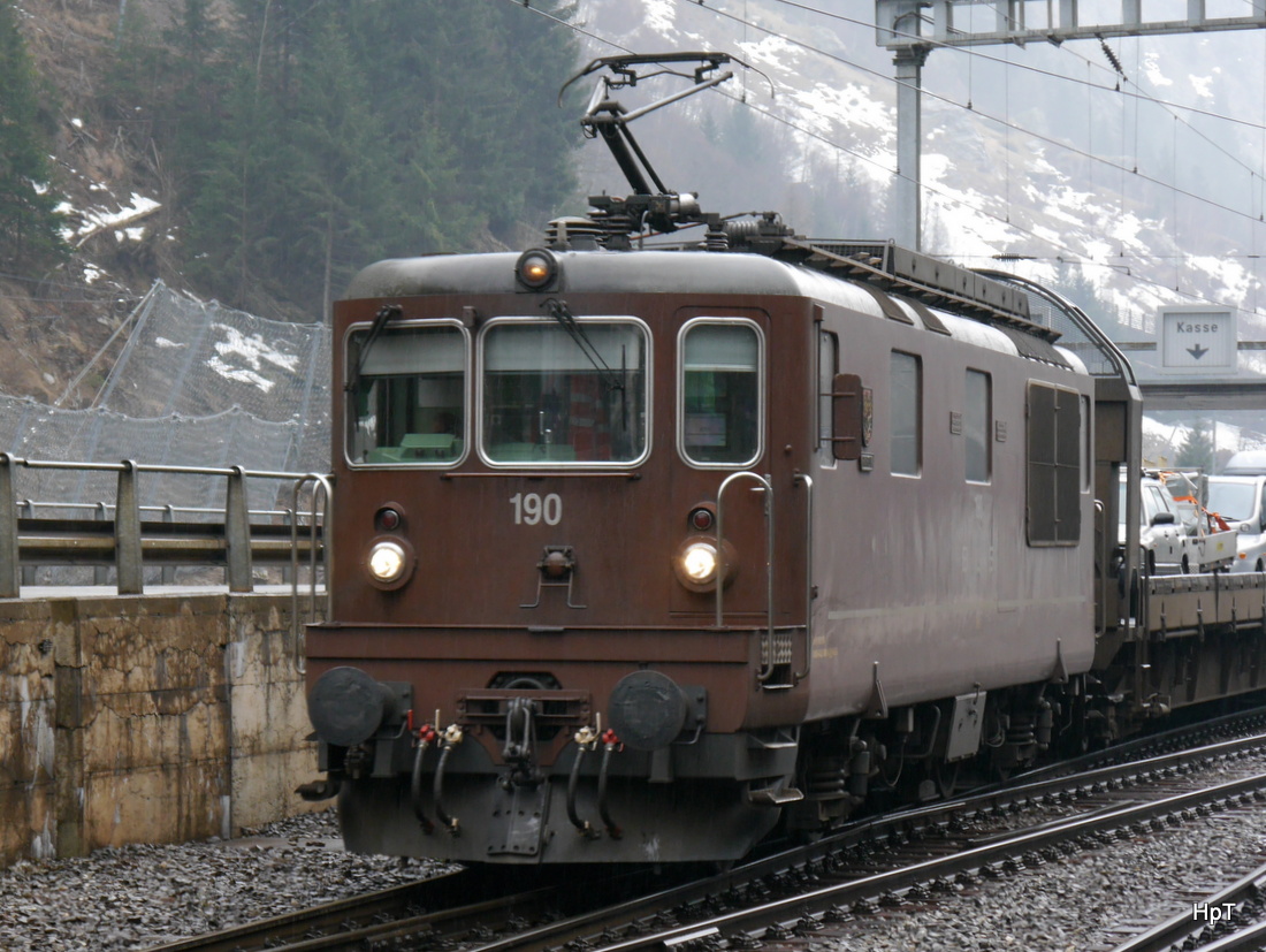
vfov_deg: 17.6
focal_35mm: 84
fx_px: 3075
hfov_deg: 23.3
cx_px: 633
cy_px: 476
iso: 400
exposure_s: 1/80
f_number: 5.6
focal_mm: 42
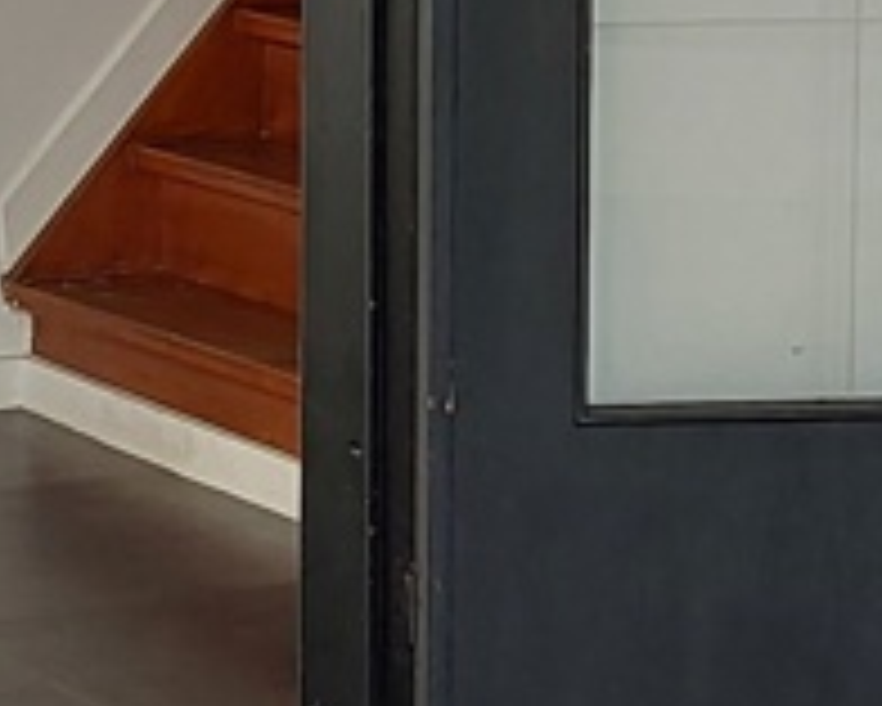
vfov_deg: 7.8
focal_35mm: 199
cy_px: 153
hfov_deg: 9.7
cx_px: 342
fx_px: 5197
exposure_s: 1/100
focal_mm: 5.23
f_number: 1.8
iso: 80
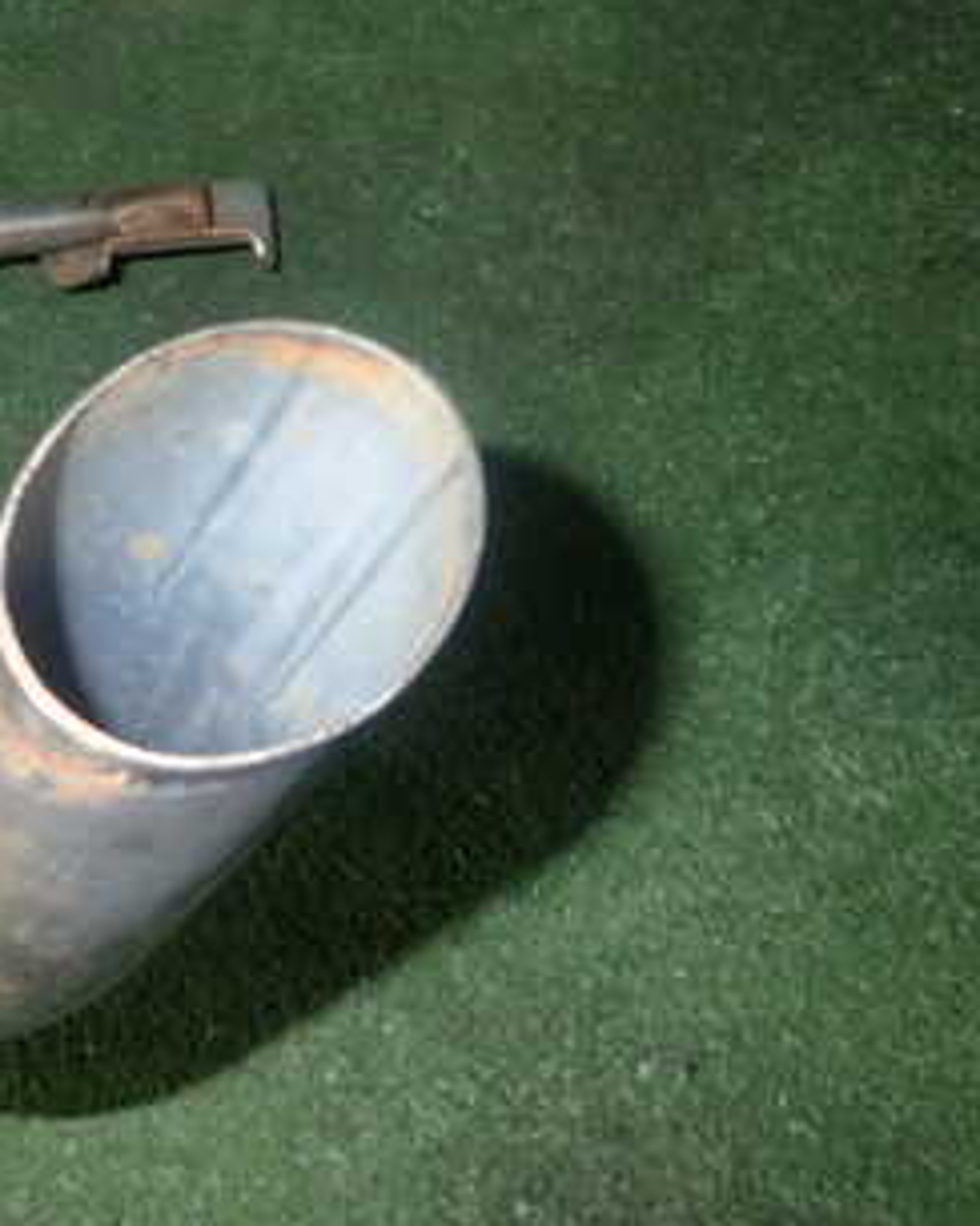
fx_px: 1740
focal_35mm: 48
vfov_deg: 38.7
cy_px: 531
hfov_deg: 28.0
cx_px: -153
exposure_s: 1/30
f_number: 5.6
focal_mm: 4.5
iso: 320
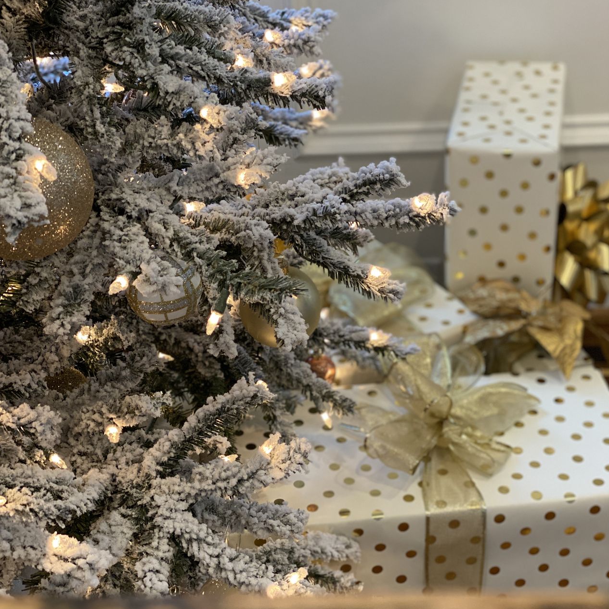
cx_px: 308
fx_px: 1234
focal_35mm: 62
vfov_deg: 27.7
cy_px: 317
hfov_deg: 27.7
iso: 160
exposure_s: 1/60
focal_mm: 6
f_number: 2
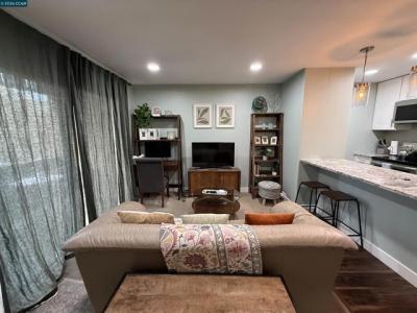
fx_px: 169
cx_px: 208
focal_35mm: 14
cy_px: 156
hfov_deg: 102.1
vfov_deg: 85.7
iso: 400
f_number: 2.2
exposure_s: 1/60
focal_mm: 2.22
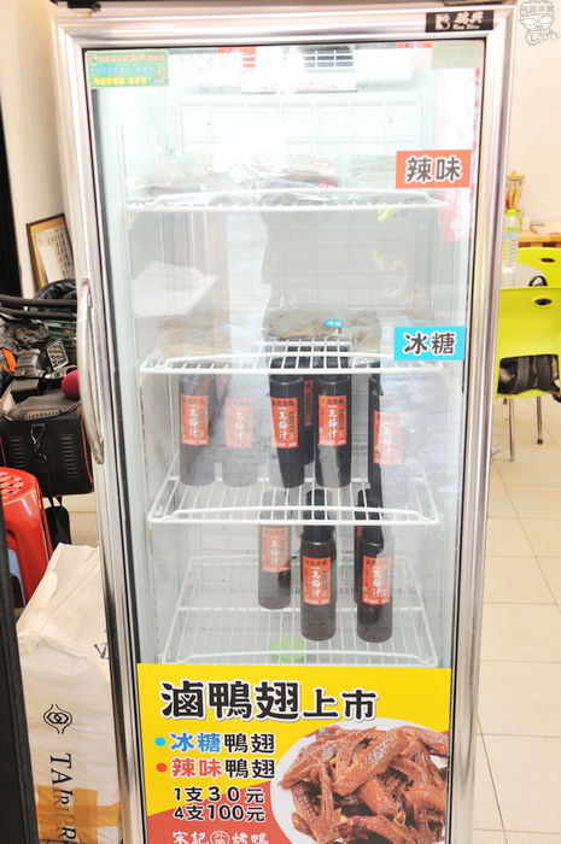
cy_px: 422
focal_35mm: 38
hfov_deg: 35.0
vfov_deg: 50.7
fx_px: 890
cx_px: 280
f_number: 5.6
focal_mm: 38
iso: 1600
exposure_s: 1/60
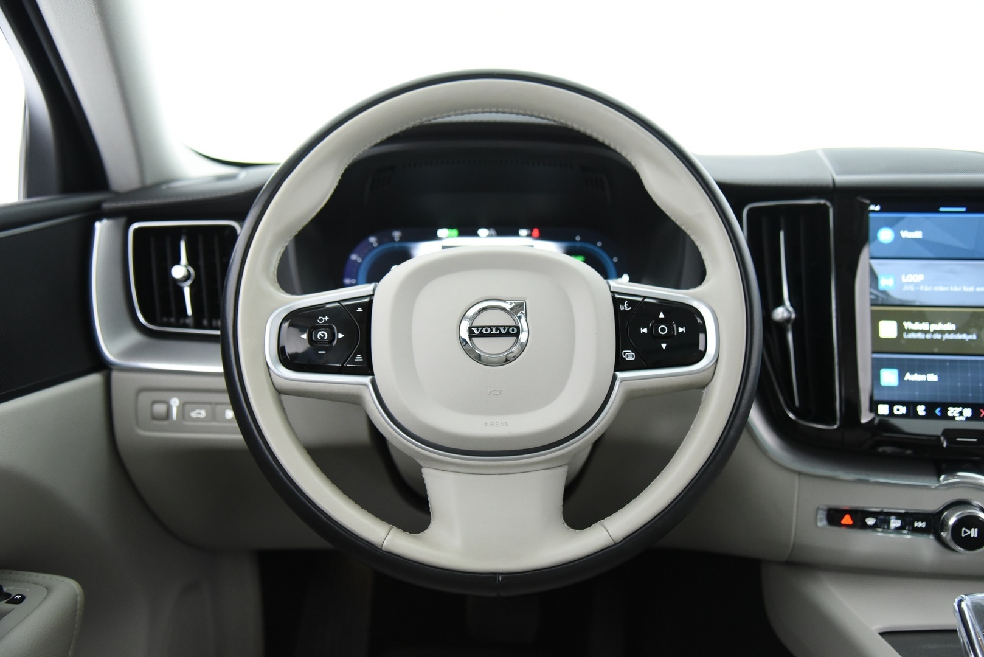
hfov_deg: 58.7
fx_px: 875
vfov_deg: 41.1
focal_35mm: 32
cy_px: 328
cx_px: 492
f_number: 4
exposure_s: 1/25
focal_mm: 32
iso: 4000
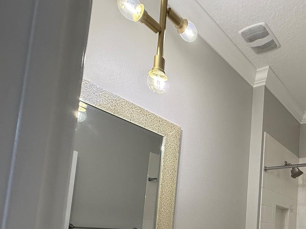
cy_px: 216
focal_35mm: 28
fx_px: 248
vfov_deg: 44.1
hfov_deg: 53.7
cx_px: 286
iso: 200
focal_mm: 2.22
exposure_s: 1/60
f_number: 2.2
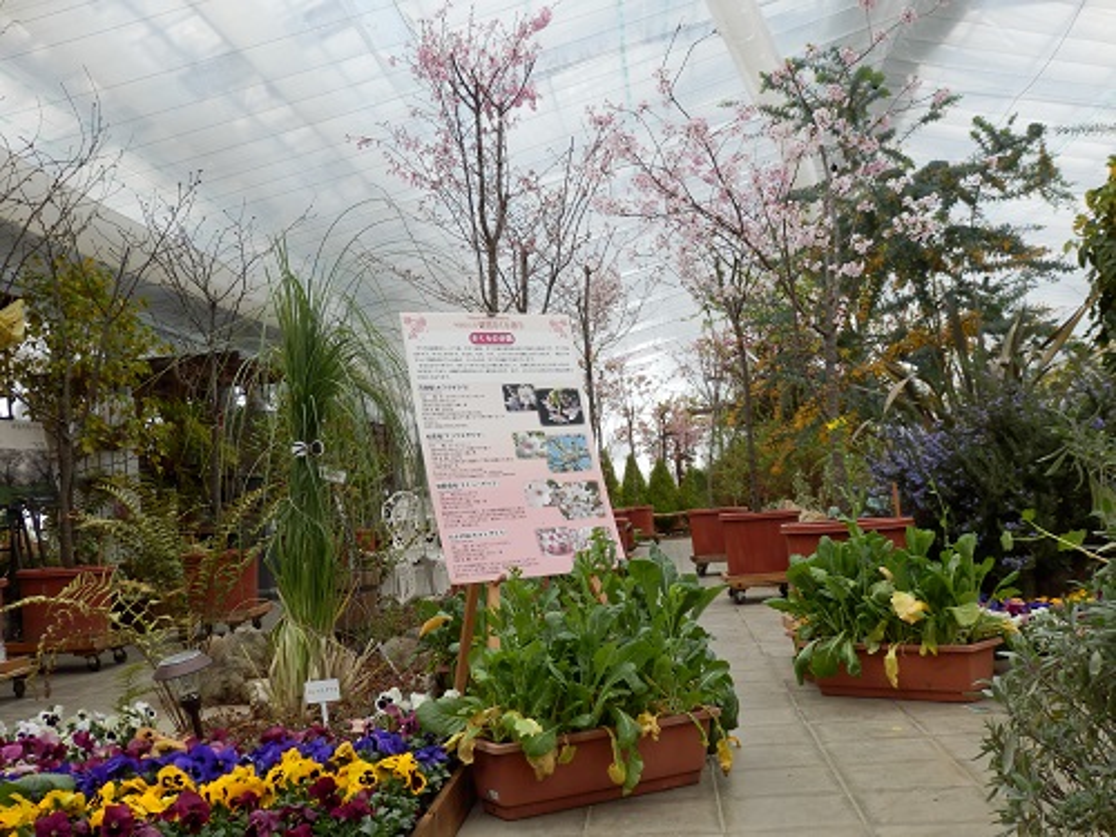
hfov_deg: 46.8
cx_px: 558
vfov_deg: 36.0
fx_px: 1290
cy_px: 418
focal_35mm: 40
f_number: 3.7
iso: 80
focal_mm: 7.3
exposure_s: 1/100
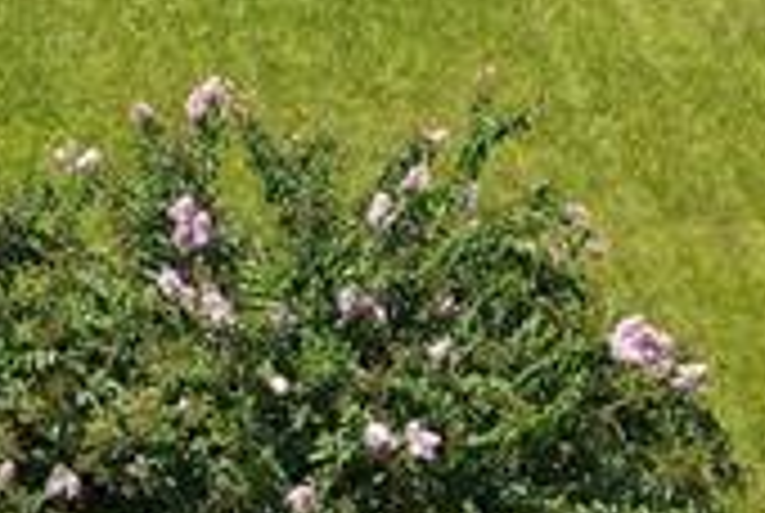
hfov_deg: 13.2
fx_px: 3193
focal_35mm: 150
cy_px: -976
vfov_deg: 8.0
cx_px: -243
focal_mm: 4.5
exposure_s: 1/800
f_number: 2.8
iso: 100
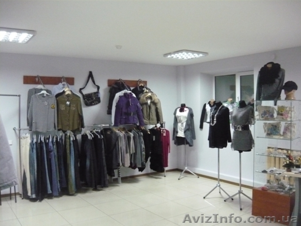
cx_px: 150
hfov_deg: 55.4
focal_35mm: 33
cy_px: 113
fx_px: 287
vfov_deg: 42.9
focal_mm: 5.5
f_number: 2.8
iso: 800
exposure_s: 1/25
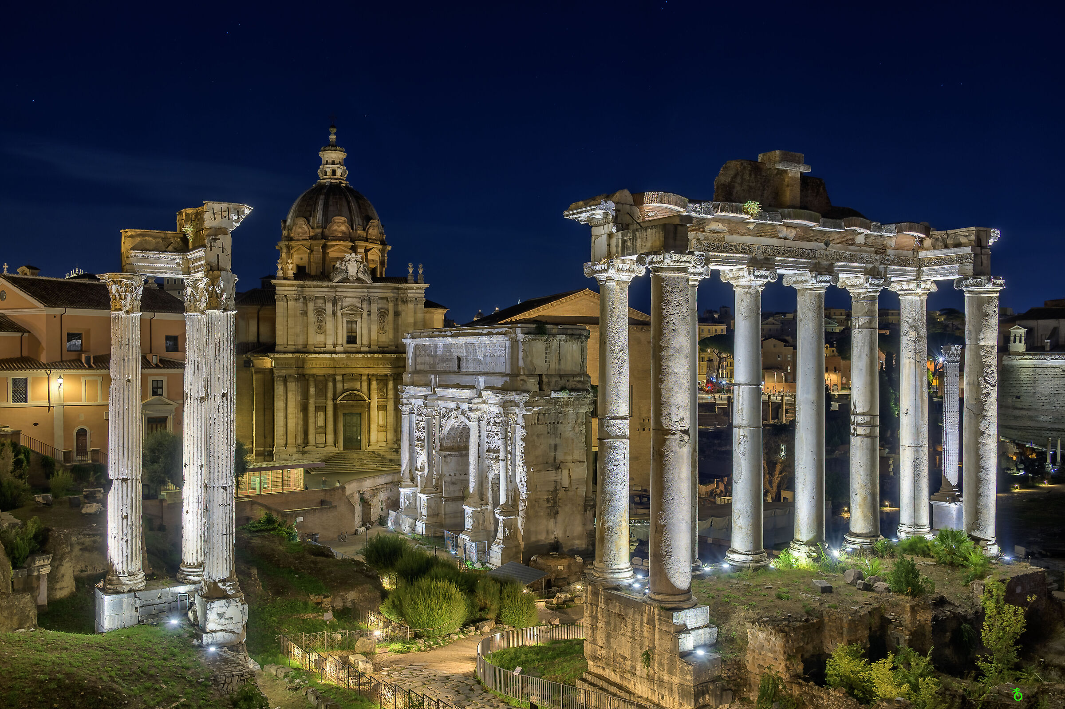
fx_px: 887
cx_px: 532
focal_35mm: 30
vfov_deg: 43.6
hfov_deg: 62.0
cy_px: 354
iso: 100
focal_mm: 30
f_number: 5.6
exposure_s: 1/15
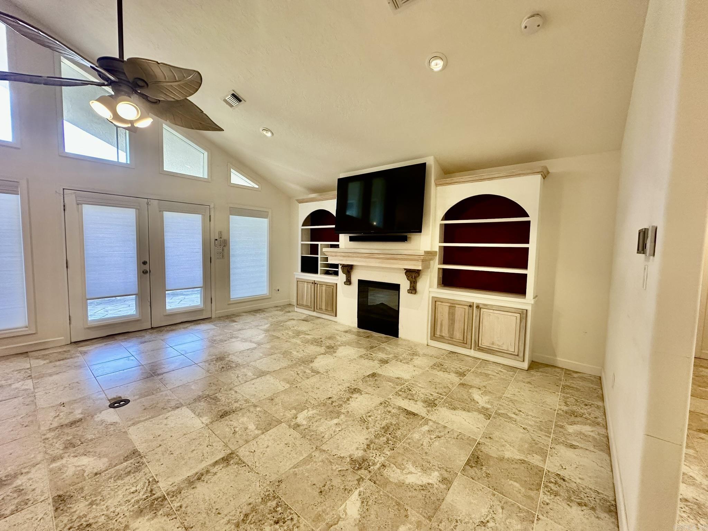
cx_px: 354
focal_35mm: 14
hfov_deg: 102.1
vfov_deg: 85.7
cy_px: 266
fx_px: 286
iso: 200
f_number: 2.2
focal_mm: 2.22
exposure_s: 1/120
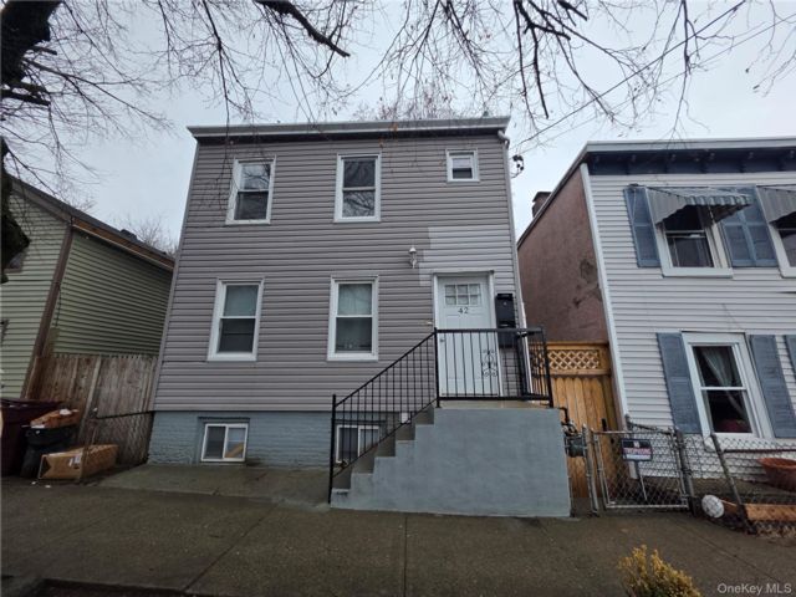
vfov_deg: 89.9
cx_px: 398
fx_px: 299
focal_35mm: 13
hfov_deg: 106.2
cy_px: 298
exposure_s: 1/633
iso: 40
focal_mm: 2.2
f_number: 1.9
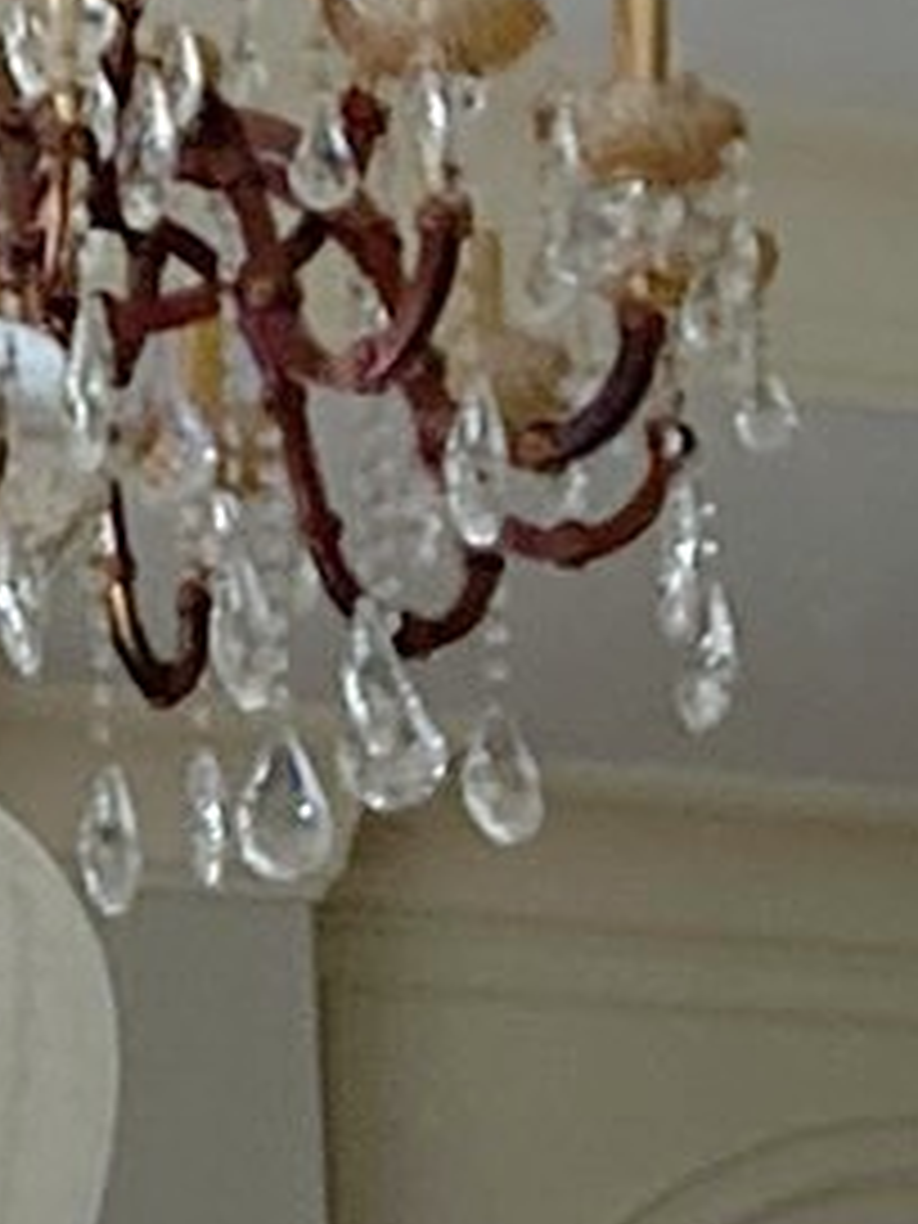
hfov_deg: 7.4
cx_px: 1440
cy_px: 2520
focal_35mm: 196
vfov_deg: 9.4
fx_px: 6930
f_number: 1.8
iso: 50
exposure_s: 1/122
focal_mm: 4.25
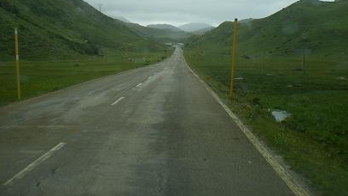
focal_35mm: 54
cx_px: 156
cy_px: 53
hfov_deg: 38.5
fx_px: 498
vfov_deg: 22.1
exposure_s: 1/320
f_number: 4.6
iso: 64
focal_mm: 6.3
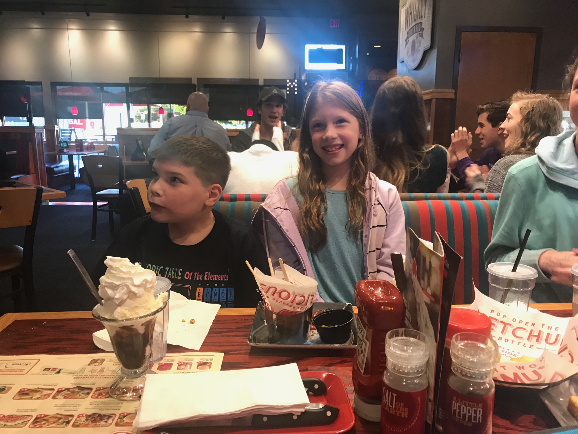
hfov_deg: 63.4
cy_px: 217
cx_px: 289
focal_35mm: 28
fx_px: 468
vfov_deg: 49.7
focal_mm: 3.99
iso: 80
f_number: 1.8
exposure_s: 1/15
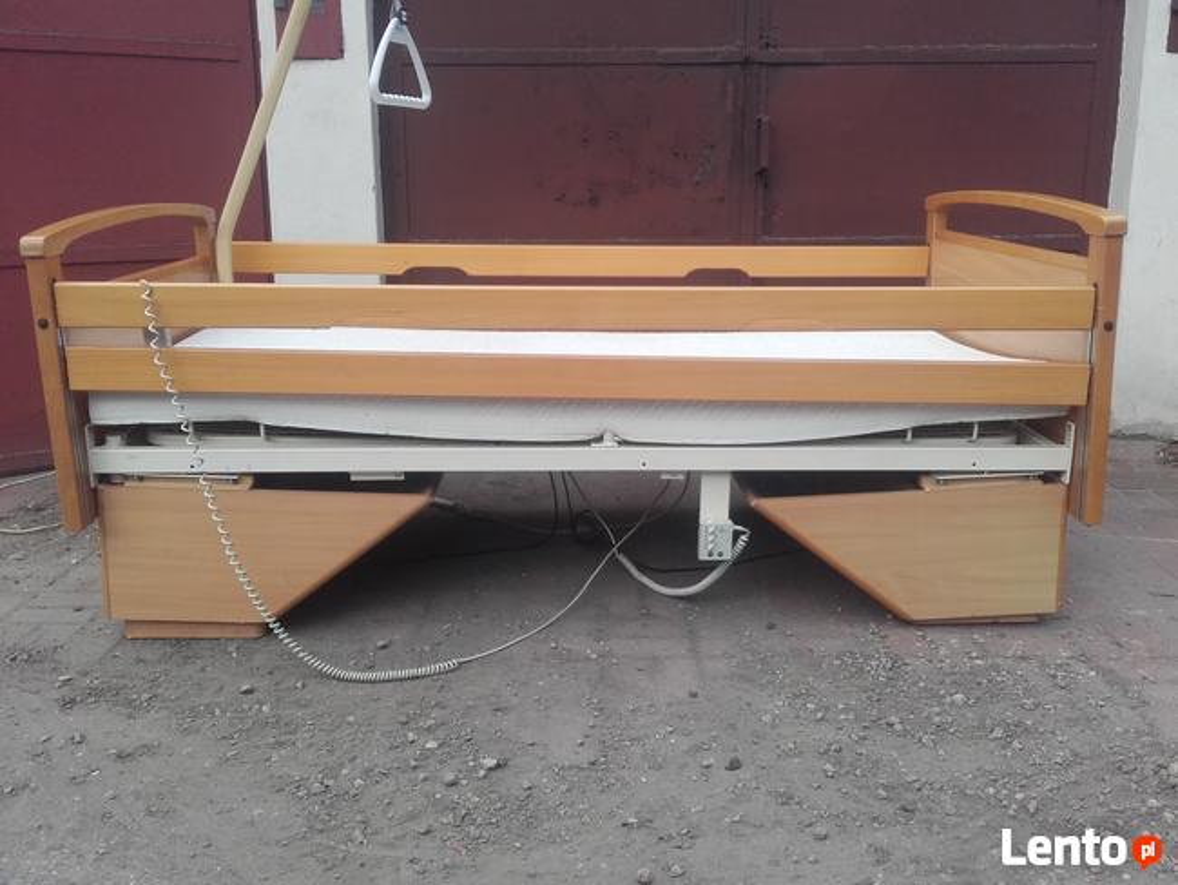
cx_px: 589
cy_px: 442
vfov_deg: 45.5
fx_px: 1055
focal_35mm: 31
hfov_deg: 58.3
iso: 50
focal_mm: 3.31
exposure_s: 1/452
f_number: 2.2
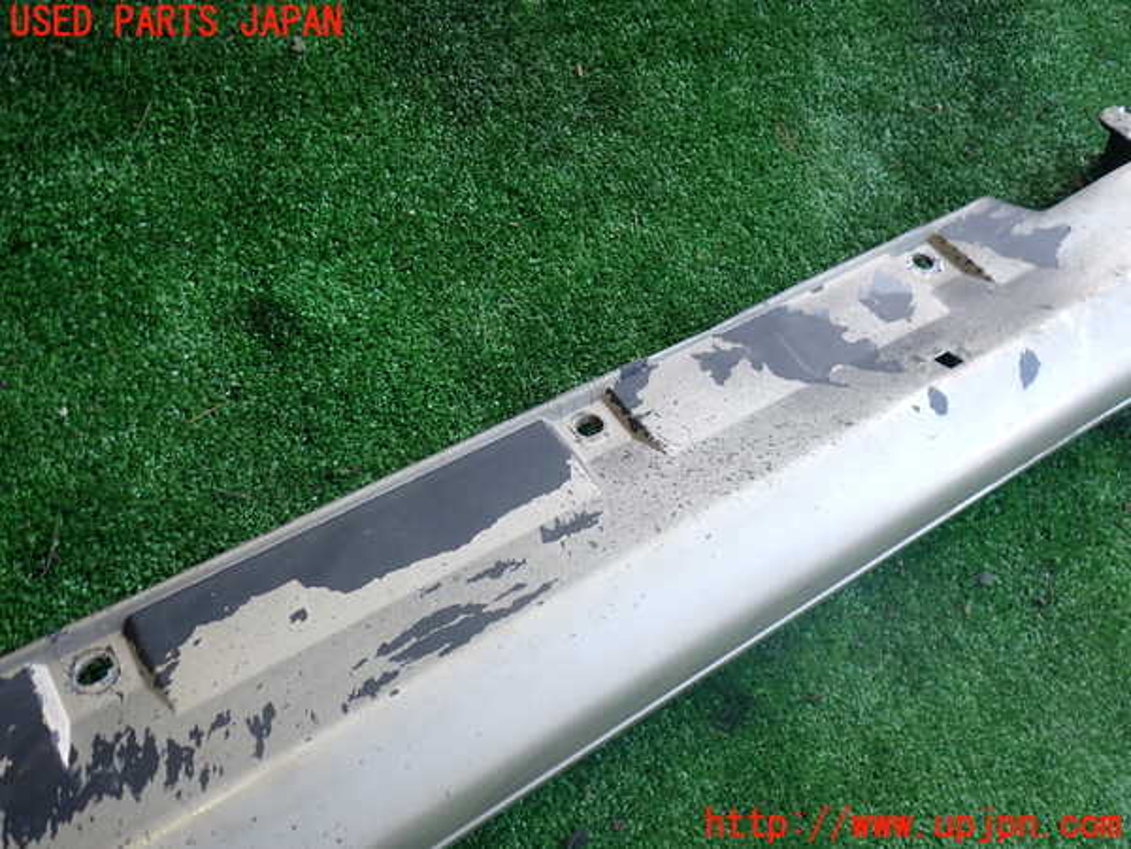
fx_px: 980
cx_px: 566
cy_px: 424
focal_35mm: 30
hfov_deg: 60.0
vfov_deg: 46.8
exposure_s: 1/125
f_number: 2.3
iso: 200
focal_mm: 5.4
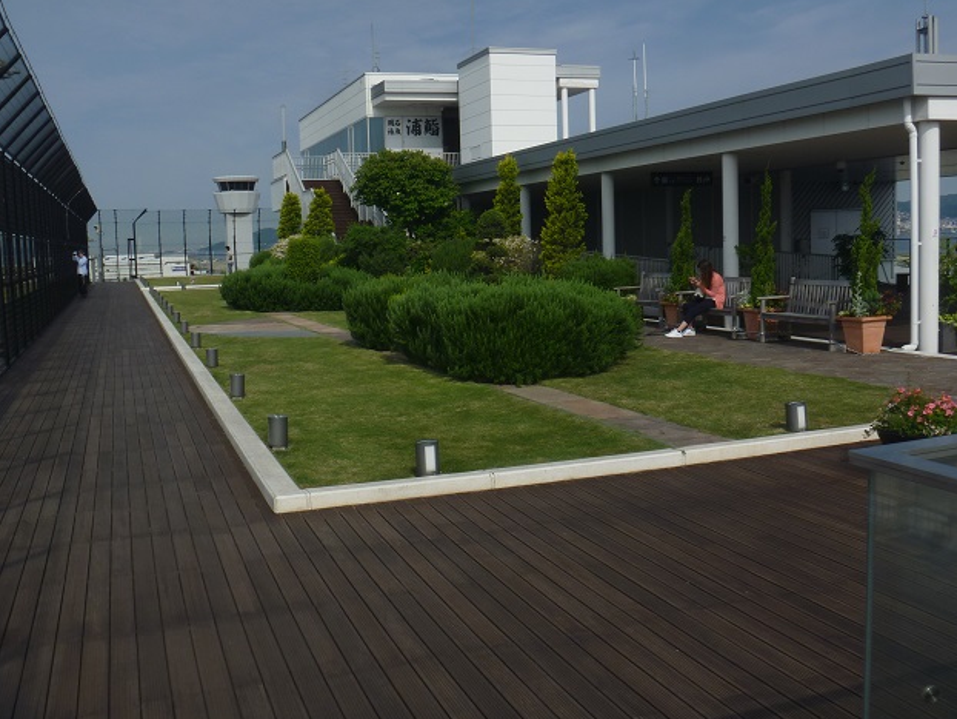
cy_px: 365
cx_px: 480
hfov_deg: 51.3
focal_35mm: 36
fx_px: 996
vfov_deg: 39.7
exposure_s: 1/800
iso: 80
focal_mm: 6.3
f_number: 5.6
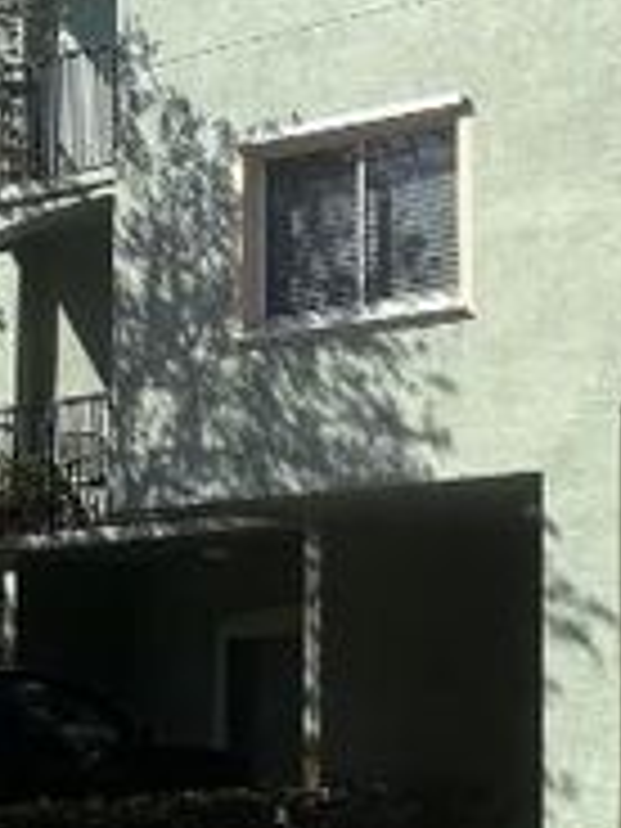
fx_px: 2248
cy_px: 452
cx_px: 828
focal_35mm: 94
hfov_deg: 15.0
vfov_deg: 20.9
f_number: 1.6
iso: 50
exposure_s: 1/3106
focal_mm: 5.96
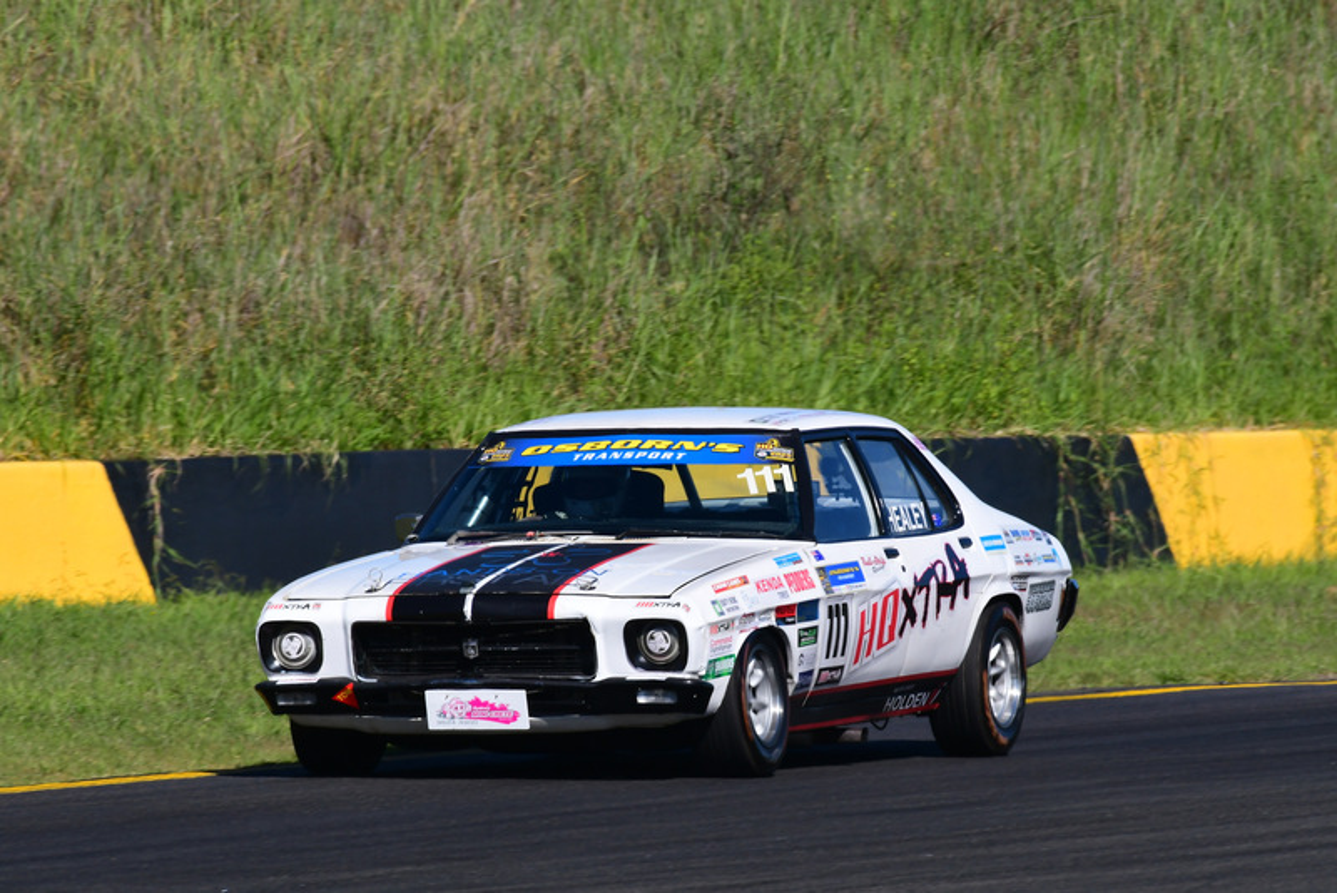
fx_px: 27863
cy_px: 446
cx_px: 668
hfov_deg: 2.7
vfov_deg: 1.8
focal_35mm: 750
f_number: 13
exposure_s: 1/640
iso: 400
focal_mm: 500
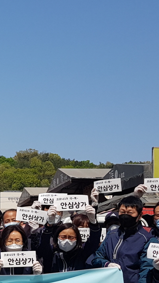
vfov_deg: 26.1
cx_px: -80
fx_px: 600
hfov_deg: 14.1
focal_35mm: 80
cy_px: 227
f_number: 1.7
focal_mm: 4.3
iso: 40
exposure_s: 1/3528
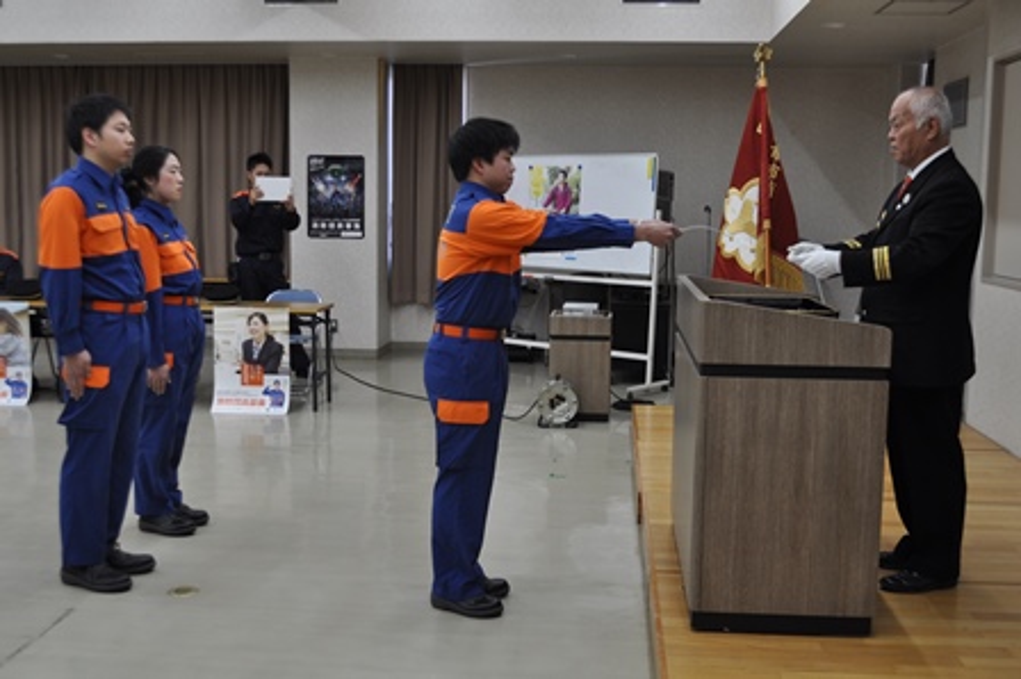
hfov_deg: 49.6
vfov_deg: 34.2
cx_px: 510
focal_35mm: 39
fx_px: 1105
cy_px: 340
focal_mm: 26
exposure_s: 1/125
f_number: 5.6
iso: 400
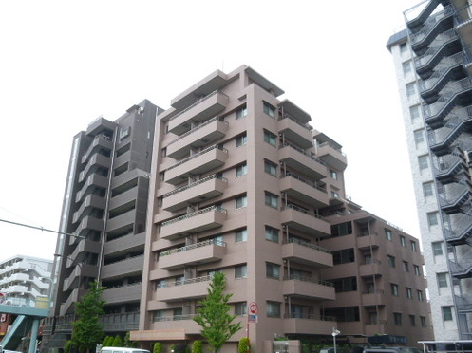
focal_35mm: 29
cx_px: 240
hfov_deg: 61.7
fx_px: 395
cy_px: 206
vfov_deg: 48.0
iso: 100
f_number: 2.8
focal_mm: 4.3
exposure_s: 1/160
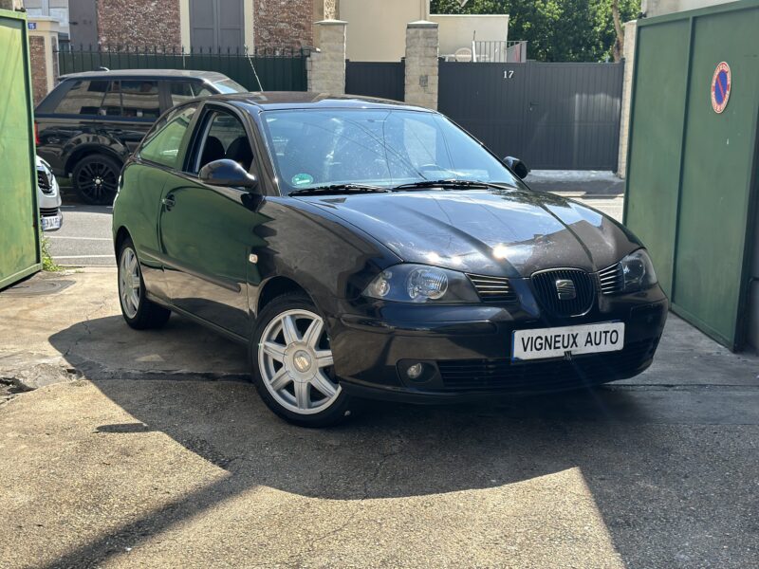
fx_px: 1052
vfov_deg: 30.3
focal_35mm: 48
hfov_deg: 39.7
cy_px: 284
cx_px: 380
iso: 64
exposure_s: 1/1541
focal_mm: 6.86
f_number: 1.78
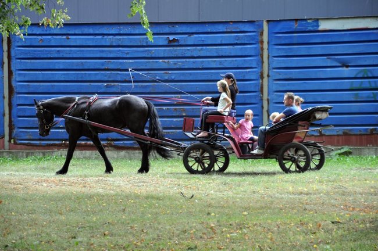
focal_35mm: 174
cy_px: 126
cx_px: 189
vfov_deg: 7.9
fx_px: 1825
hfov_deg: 11.8
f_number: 5.6
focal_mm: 116
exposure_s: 1/60
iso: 450
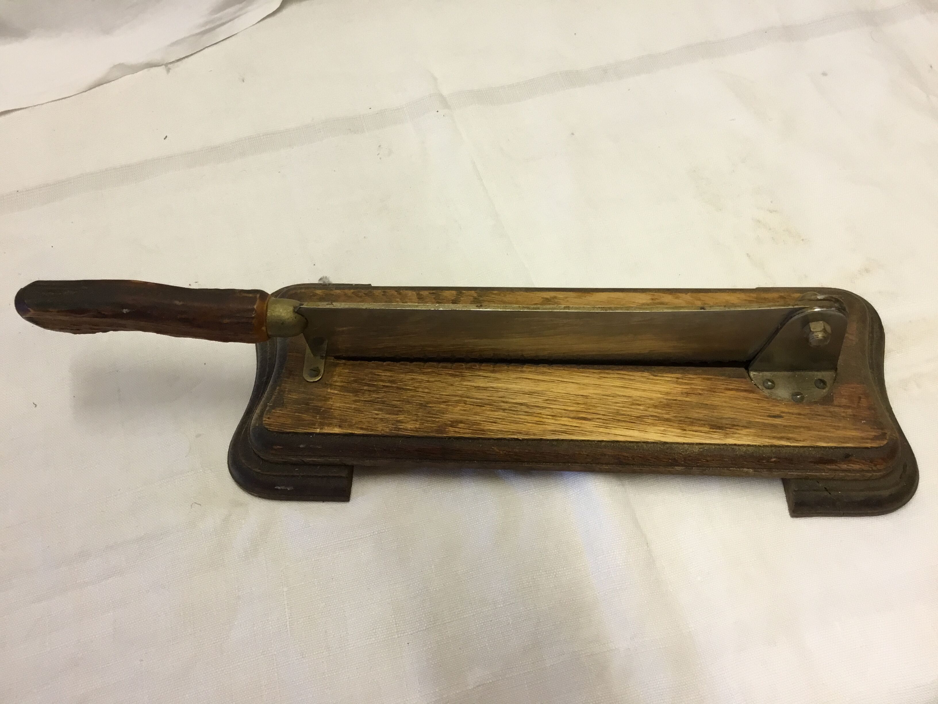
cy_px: 352
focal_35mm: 31
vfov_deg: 45.4
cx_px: 469
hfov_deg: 58.4
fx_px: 840
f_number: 2.4
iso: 64
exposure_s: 1/33
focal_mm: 3.3
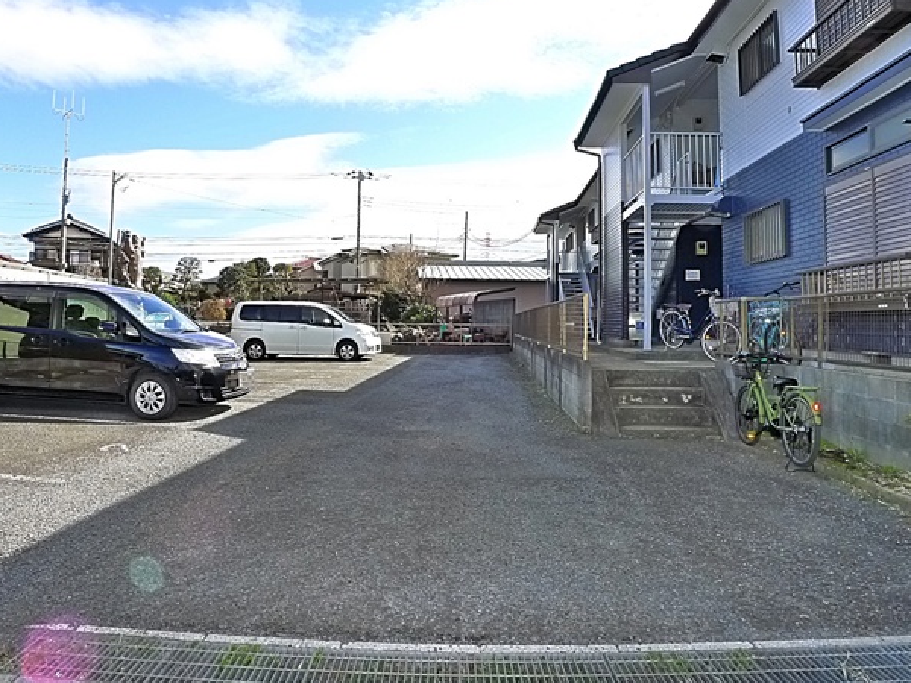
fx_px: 737
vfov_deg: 49.7
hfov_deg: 63.4
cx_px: 437
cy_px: 306
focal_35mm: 28
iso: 400
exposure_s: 1/400
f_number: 4
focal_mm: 5.1
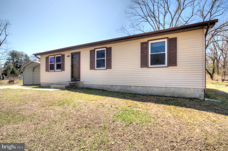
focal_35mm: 18
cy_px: 76
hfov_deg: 90.1
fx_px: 114
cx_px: 114
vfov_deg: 67.2
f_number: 6.3
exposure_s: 1/320
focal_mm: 12
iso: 320
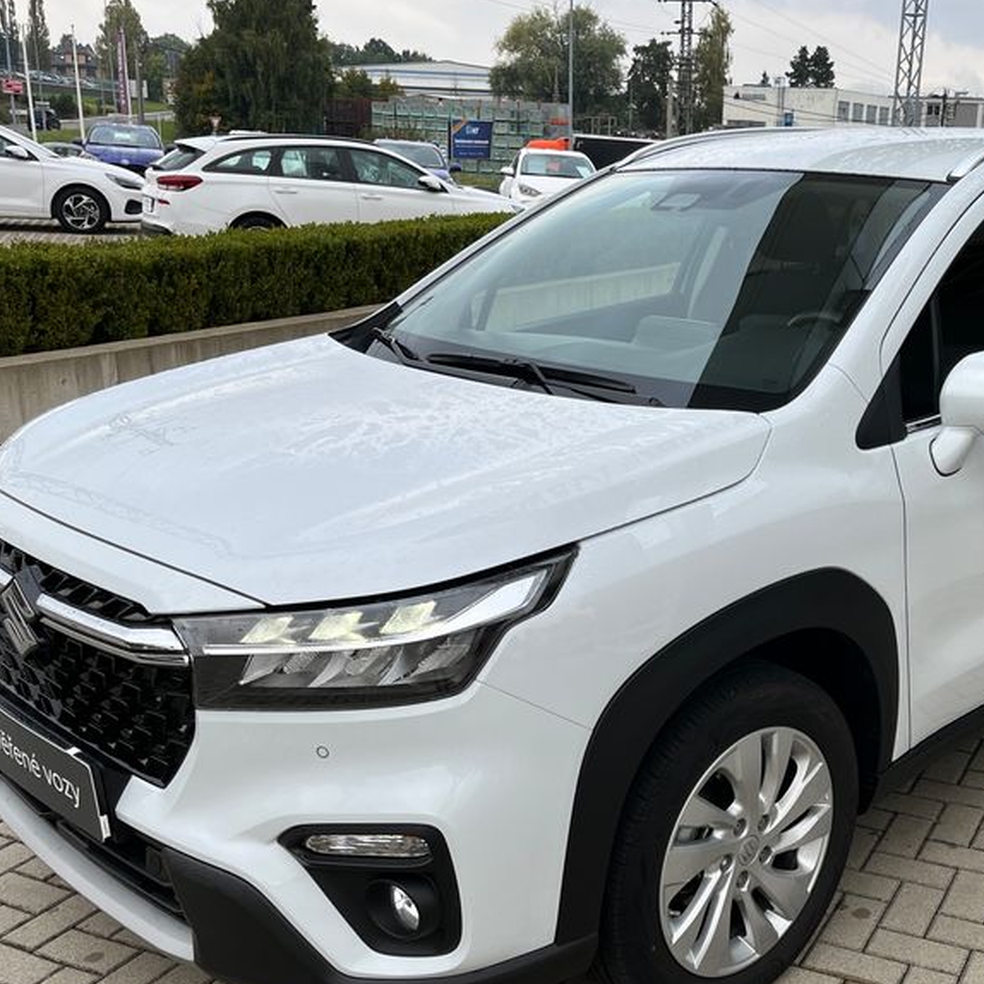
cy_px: 564
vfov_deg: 40.8
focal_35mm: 41
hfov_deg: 40.1
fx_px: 1319
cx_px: 708
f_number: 1.6
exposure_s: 1/542
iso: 50
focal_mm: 5.1
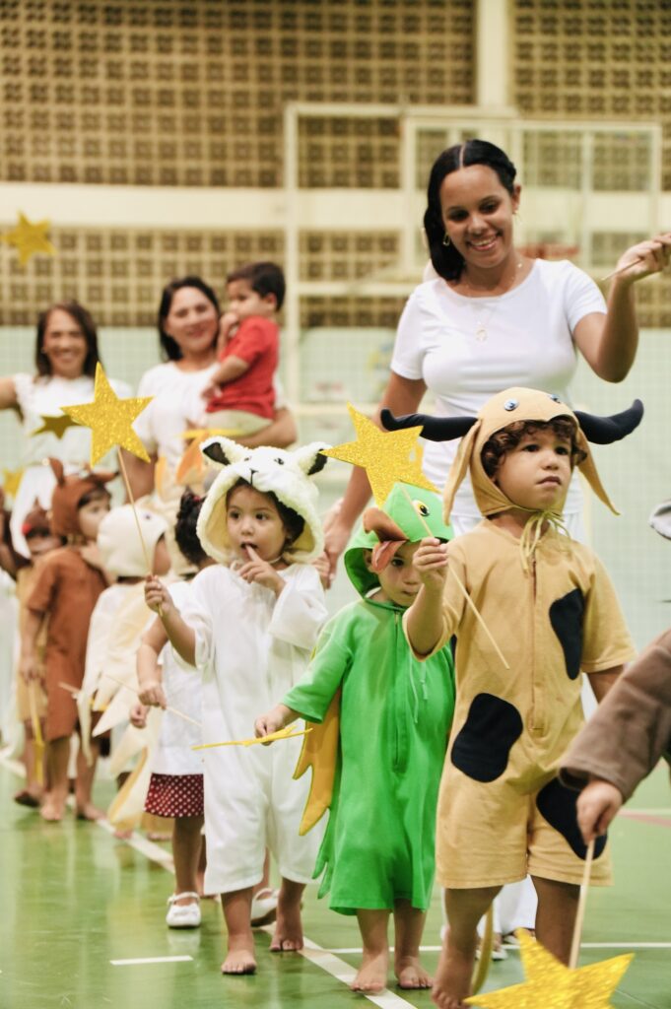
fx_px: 2940
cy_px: 504
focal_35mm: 105
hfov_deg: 13.0
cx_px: 336
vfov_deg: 19.5
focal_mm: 70
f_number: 2.8
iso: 1000
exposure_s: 1/125
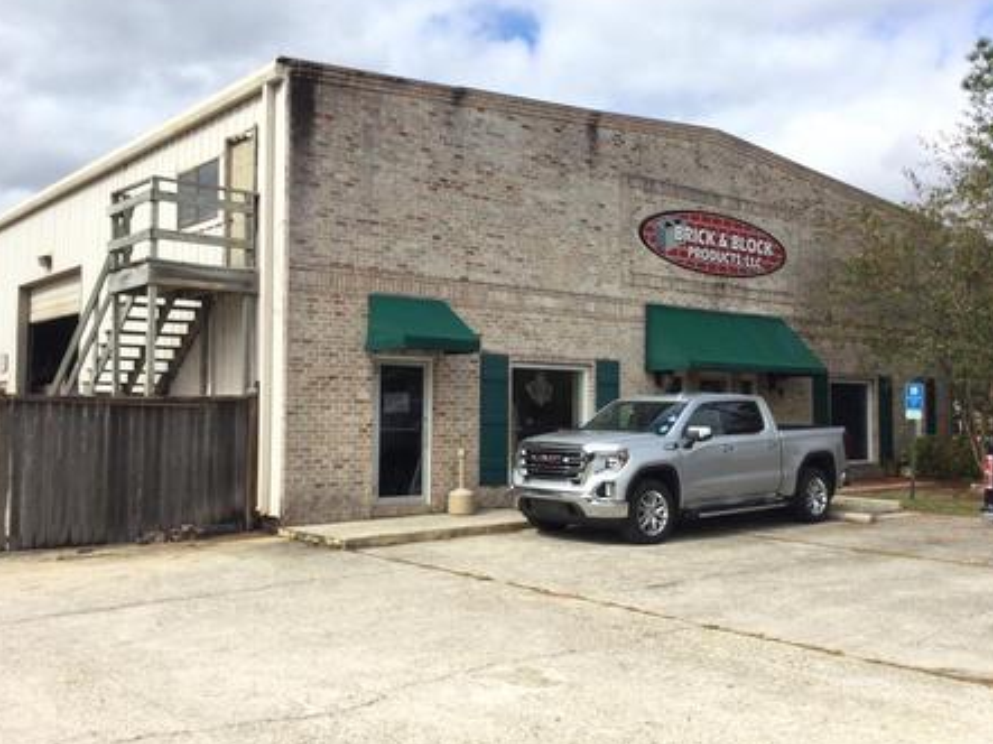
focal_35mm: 35
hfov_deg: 52.6
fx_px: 1004
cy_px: 353
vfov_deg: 40.7
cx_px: 509
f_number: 2.4
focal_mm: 3.3
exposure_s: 1/840
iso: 25
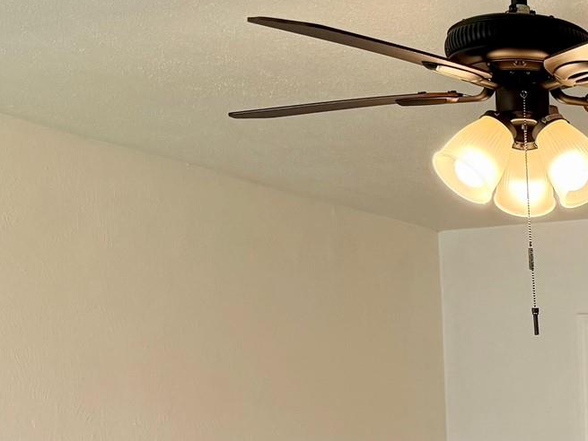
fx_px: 1275
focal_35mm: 75
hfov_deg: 23.1
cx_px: 760
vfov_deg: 18.1
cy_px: 607
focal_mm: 6.76
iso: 200
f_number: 1.78
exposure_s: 1/150
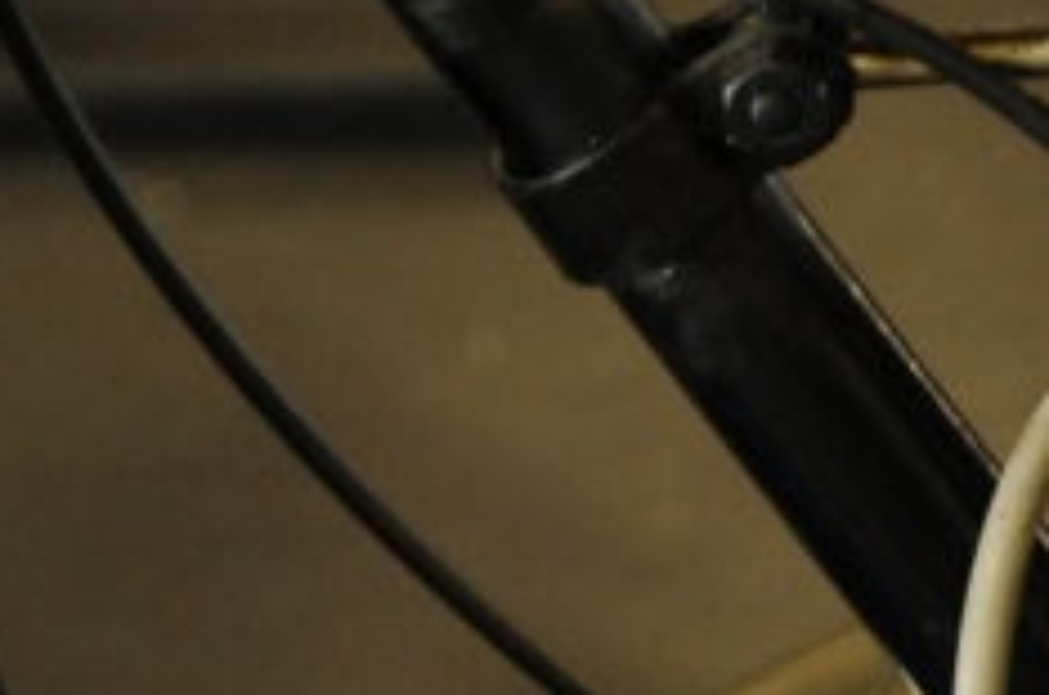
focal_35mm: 526
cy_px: 899
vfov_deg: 2.6
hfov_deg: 3.9
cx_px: 1910
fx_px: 15296
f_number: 5.6
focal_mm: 120
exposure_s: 1/20
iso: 2000
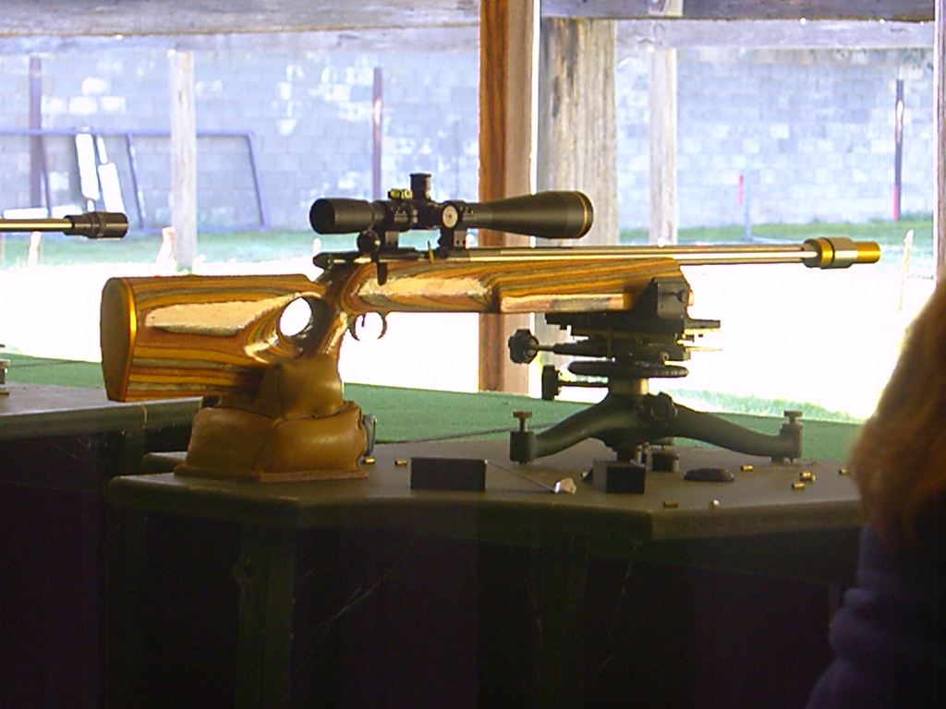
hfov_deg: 14.6
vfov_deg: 11.0
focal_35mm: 135
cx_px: 473
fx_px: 3689
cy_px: 354
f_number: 3.5
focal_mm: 34.8
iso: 50
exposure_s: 1/15
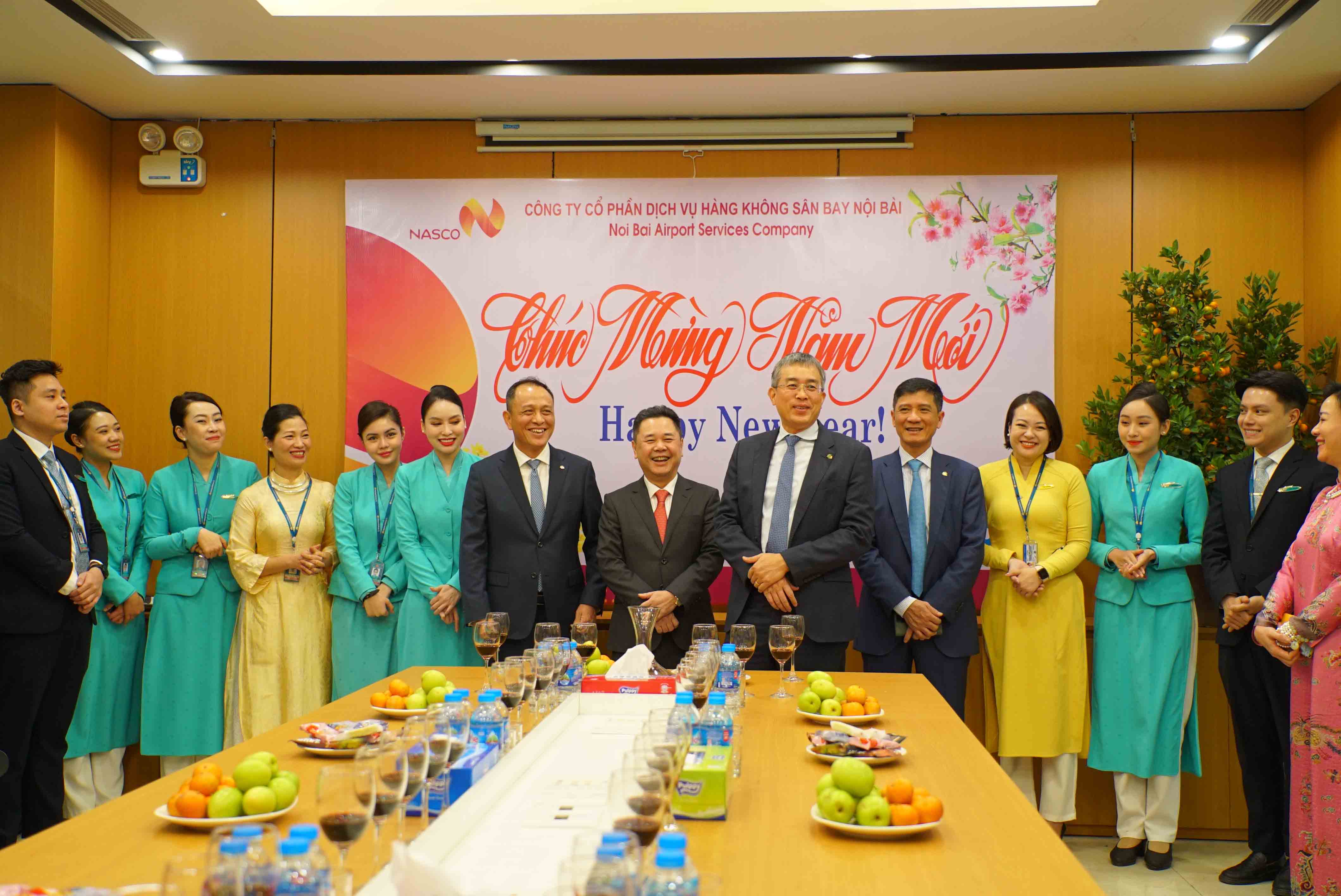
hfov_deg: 49.5
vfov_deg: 34.3
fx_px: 1453
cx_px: 670
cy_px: 448
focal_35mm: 39
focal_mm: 39
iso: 1250
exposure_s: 1/125
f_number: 4
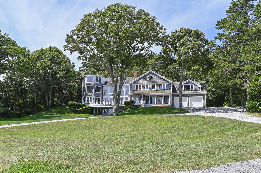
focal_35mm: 35
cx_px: 130
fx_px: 254
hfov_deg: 54.5
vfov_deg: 37.8
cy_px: 86
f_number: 8
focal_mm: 35
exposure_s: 1/320
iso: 200
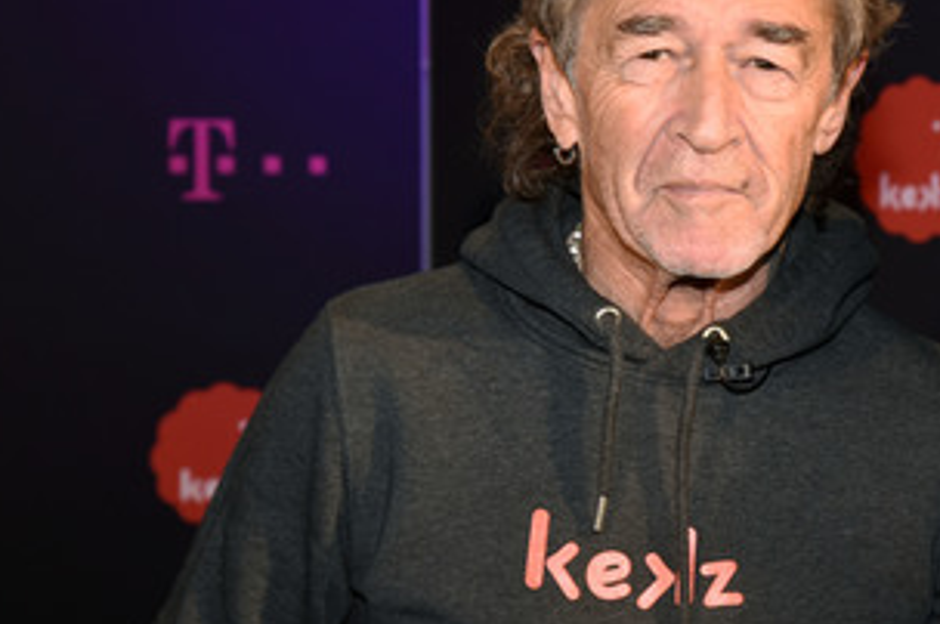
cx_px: 651
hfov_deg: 19.6
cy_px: 213
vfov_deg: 13.1
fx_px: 2713
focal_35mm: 104
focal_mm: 70
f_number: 6.3
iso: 1600
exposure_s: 1/125
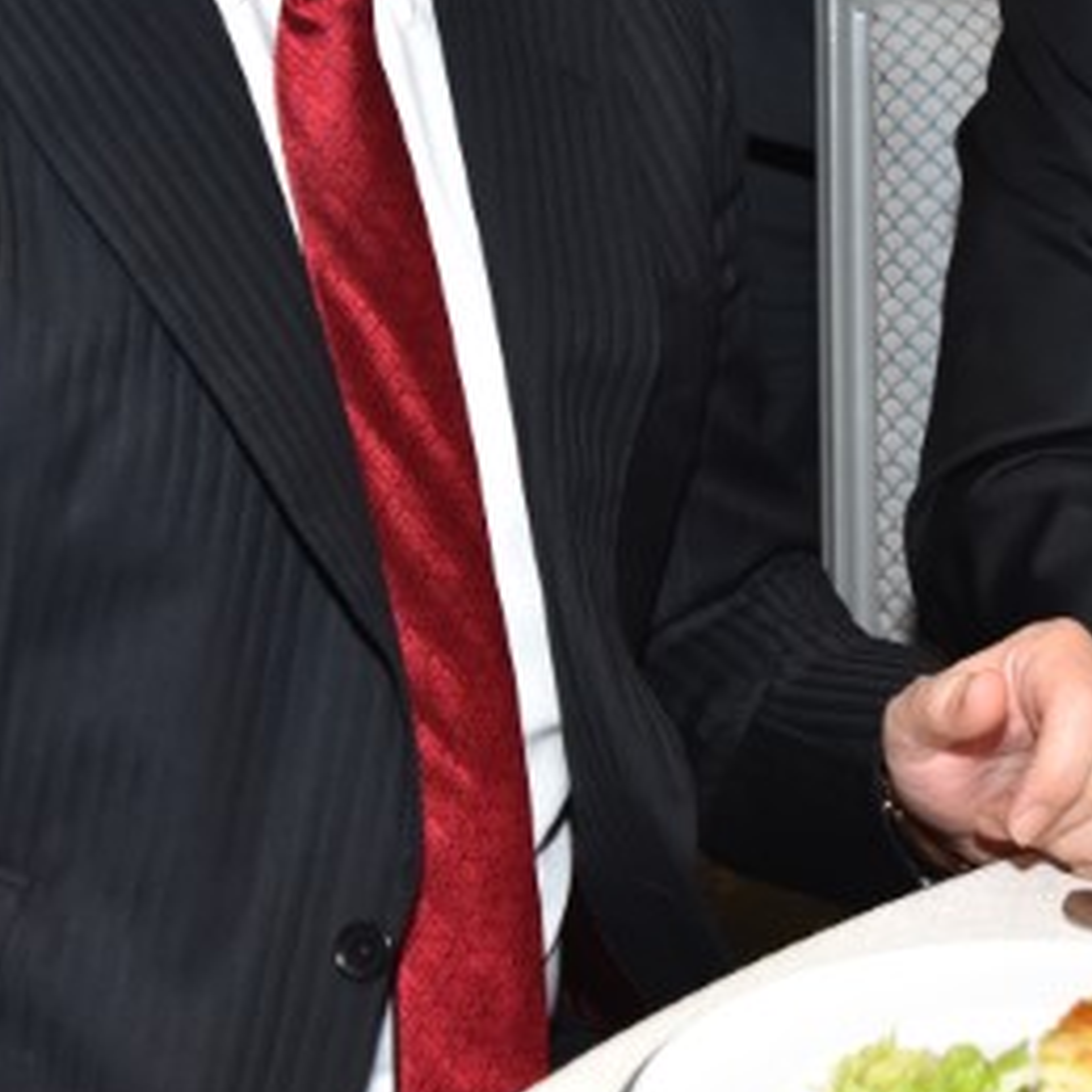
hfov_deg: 14.6
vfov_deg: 14.5
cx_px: 836
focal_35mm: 119
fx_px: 4247
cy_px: 187
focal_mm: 35
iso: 1250
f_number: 4.5
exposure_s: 1/400
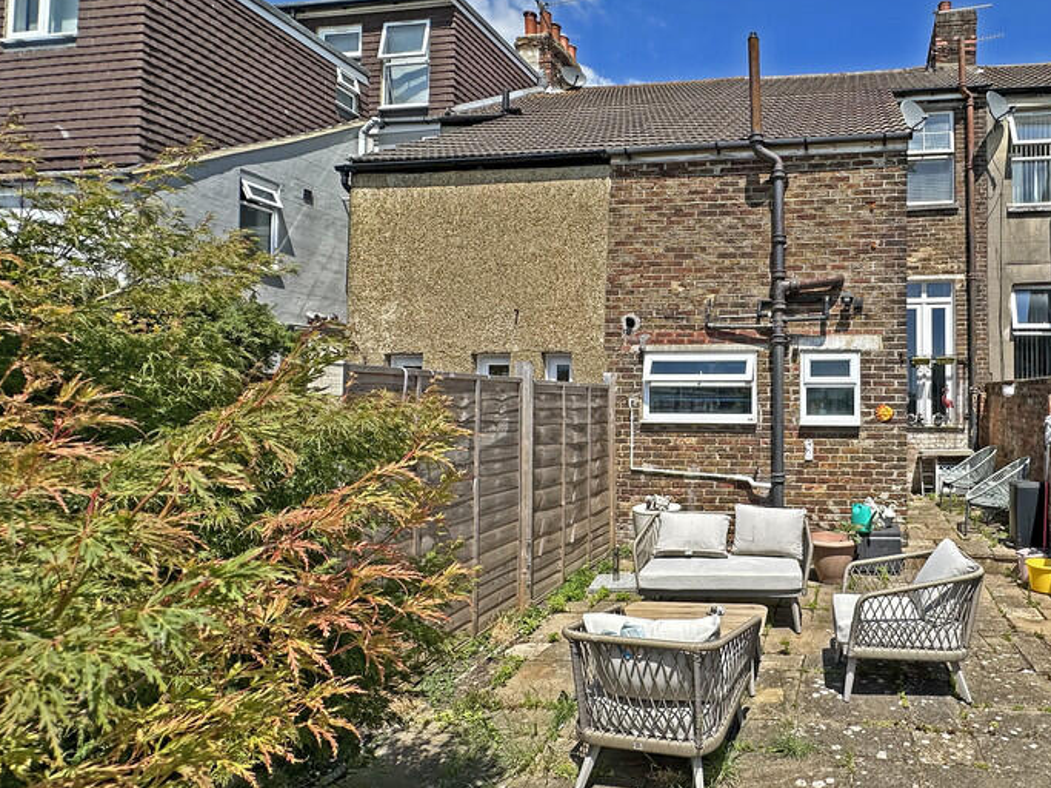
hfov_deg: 73.9
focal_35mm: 21
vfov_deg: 63.4
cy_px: 383
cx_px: 777
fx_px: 637
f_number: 2.2
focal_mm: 2.22
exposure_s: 1/2020
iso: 50
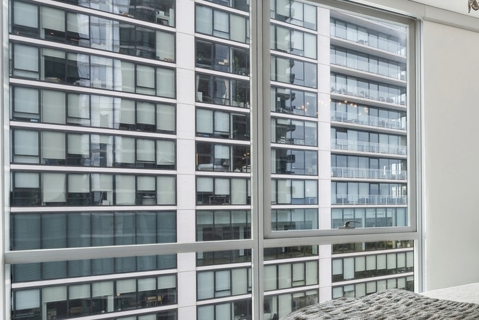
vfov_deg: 40.8
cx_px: 542
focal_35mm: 32
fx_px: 426
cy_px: 200
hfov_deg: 43.4
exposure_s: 1/10
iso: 200
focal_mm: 14
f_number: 9.5
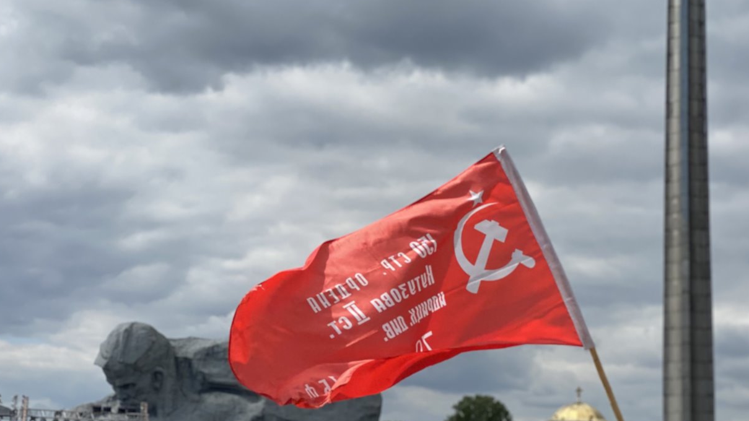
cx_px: 379
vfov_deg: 16.1
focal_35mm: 75
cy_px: 256
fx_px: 1490
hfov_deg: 28.2
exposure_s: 1/2660
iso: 20
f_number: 2
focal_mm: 6
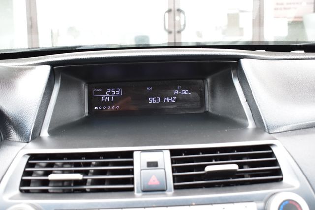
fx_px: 407
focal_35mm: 46
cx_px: 158
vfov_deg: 28.9
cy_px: 105
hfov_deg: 42.3
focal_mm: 31
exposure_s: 1/15
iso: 720
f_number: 6.3
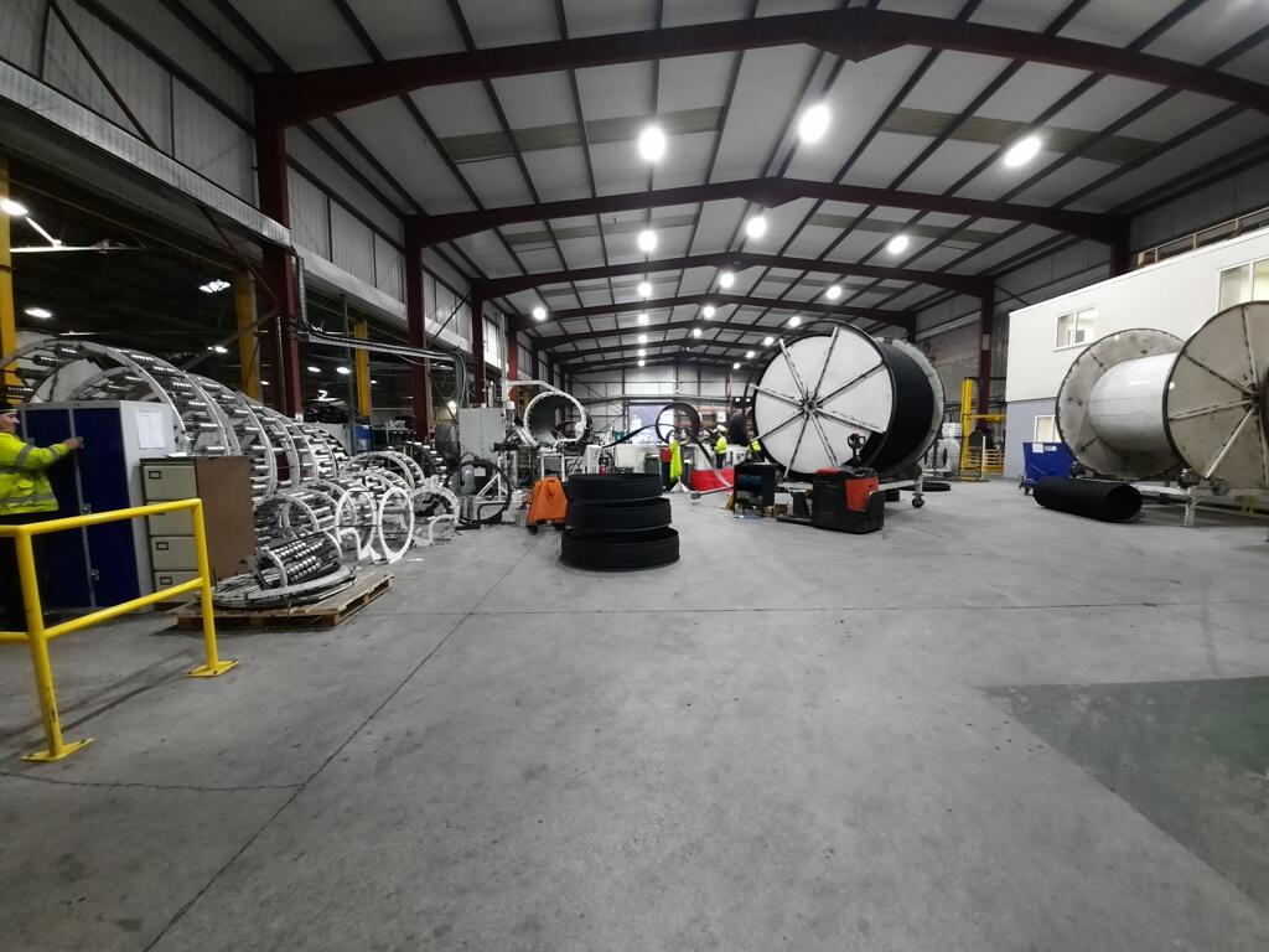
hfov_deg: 106.2
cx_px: 634
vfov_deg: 89.9
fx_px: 477
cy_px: 476
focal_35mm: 13
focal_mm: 1.74
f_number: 2.2
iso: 320
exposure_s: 1/25
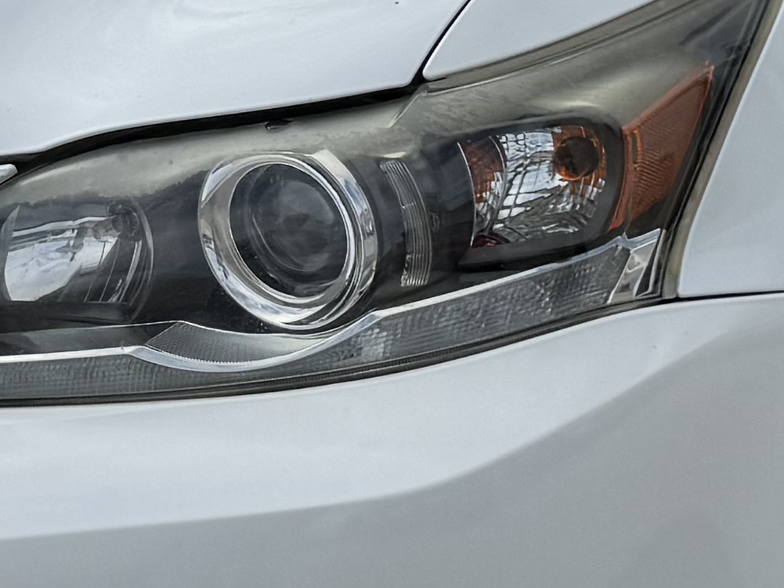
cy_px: 129
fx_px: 3102
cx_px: 190
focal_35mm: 137
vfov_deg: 10.8
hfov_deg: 14.3
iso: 80
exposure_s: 1/9091
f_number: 1.78
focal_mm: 6.76
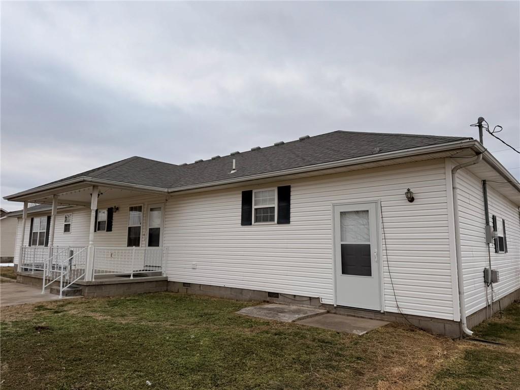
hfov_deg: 71.6
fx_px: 361
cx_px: 260
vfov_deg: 56.8
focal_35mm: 24
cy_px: 195
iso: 80
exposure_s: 1/3145
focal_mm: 6.76
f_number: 1.78
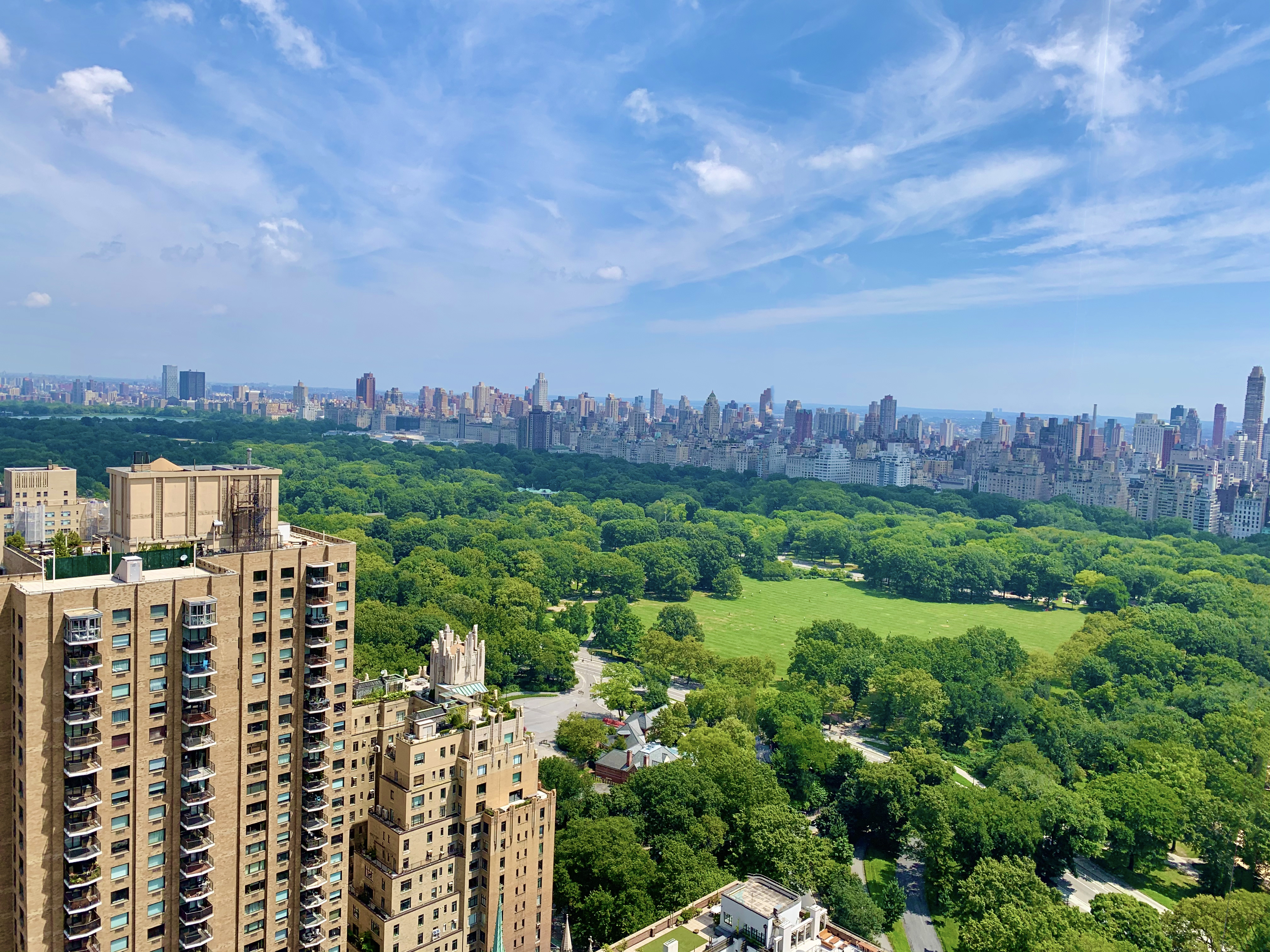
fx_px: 954
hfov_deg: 67.3
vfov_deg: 53.1
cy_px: 476
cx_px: 635
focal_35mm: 26
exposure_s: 1/2755
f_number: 1.8
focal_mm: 4.25
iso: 25
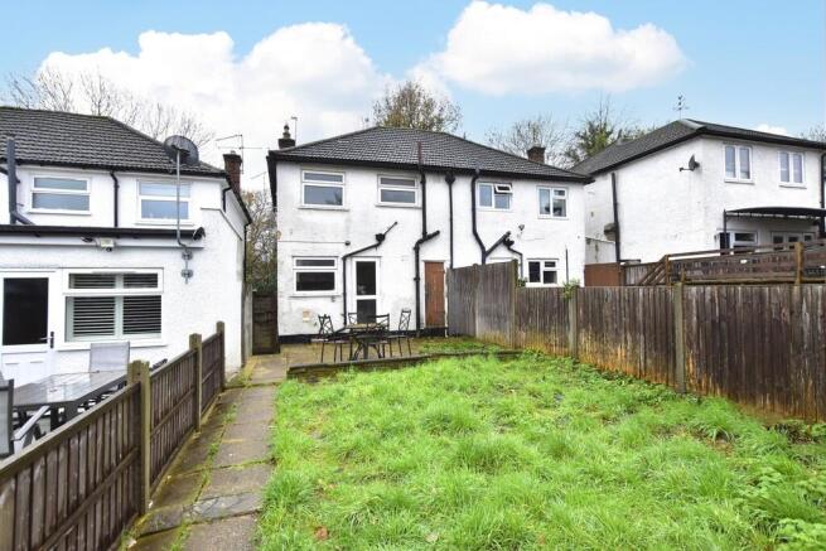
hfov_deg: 92.4
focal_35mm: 17
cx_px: 413
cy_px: 276
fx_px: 396
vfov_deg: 69.7
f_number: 8
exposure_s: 1/40
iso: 640
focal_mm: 11.5
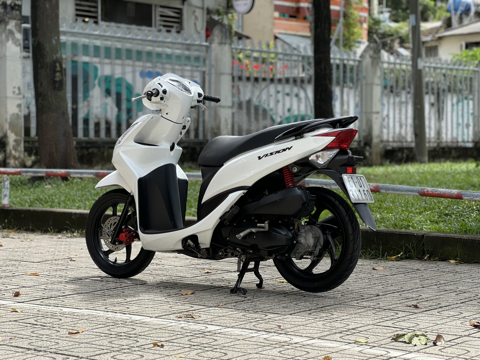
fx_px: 1068
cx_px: 240
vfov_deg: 19.1
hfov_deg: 25.3
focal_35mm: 77
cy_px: 180
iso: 25
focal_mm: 9
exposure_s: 1/262
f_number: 2.8
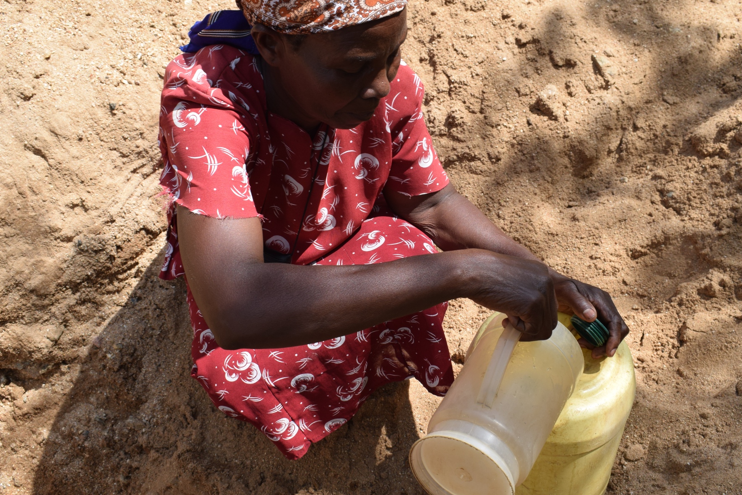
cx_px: 381
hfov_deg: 47.4
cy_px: 246
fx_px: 845
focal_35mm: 41
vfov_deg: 32.6
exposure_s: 1/320
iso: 200
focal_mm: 22
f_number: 9
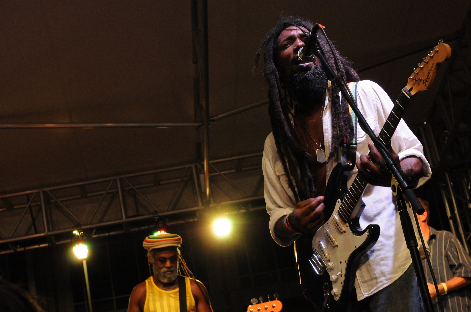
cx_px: 236
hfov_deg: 29.3
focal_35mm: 69
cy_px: 156
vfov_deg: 19.7
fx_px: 902
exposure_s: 1/80
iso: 1600
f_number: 7.1
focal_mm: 46
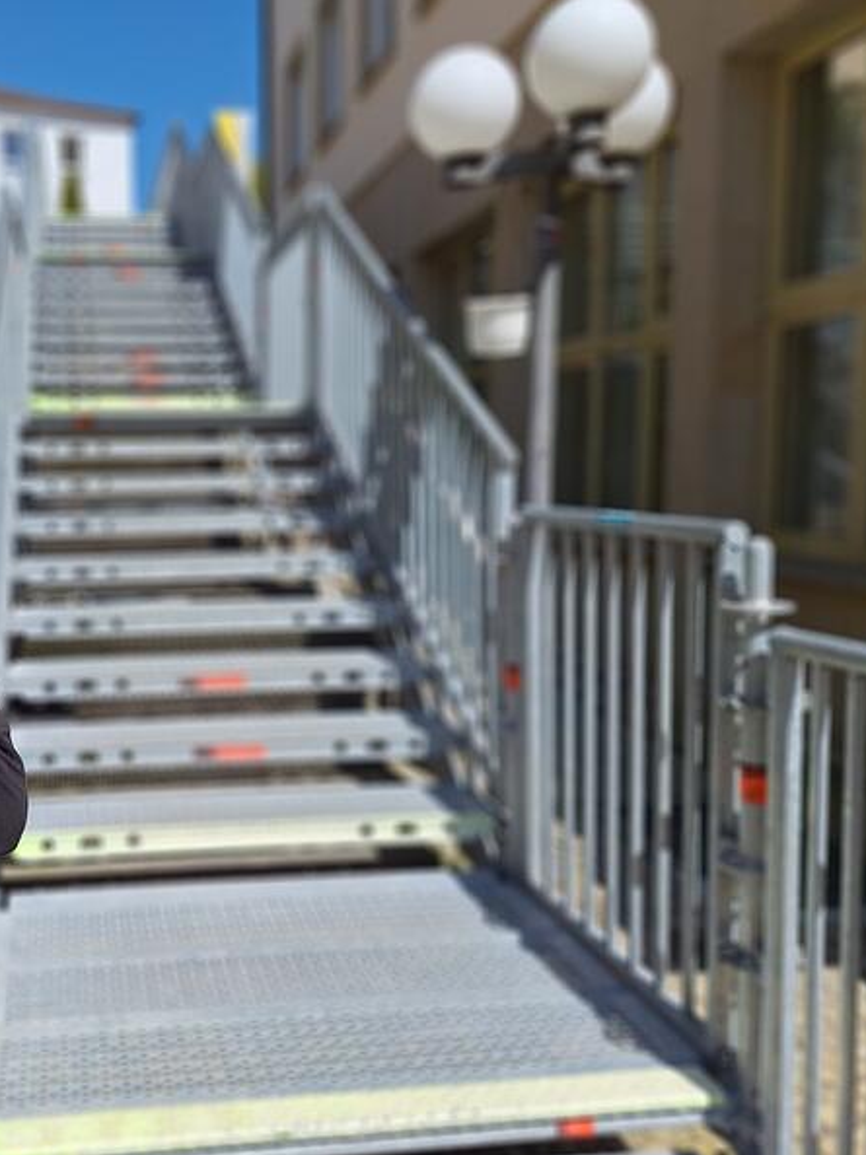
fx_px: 1035
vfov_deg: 58.4
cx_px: 177
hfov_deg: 43.4
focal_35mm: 31
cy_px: 578
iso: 40
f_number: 1.8
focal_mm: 5.54
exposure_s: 1/4329
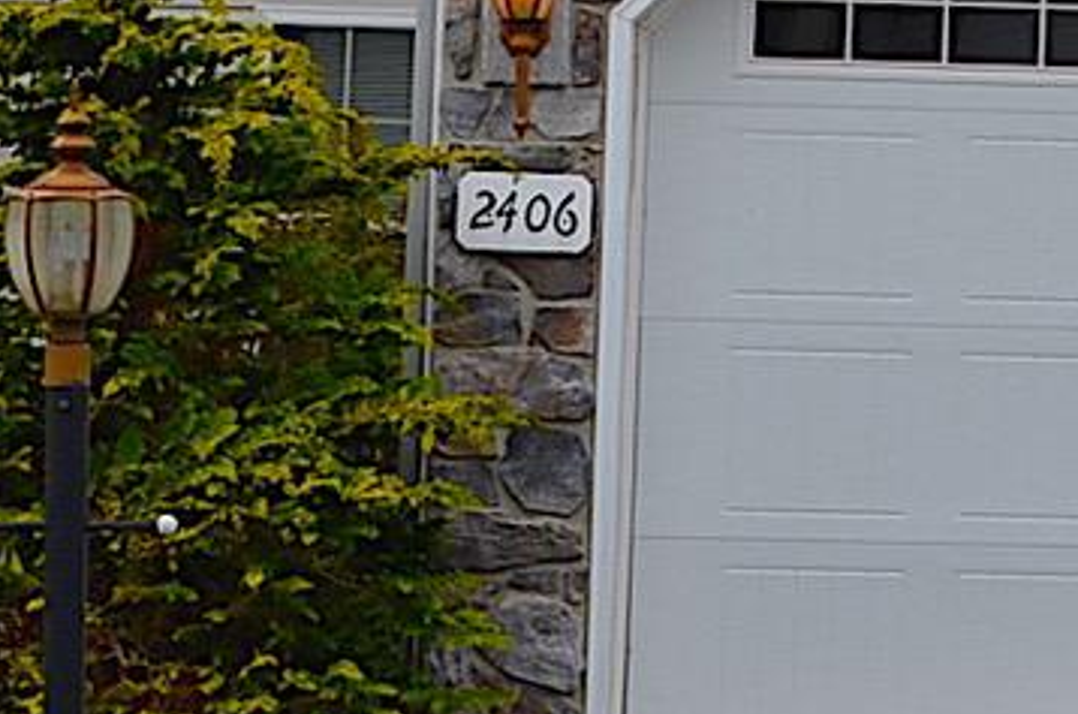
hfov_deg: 8.4
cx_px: 1707
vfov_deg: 5.6
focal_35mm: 240
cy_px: -377
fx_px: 7171
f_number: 8
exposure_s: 1/250
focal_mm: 28
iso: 100
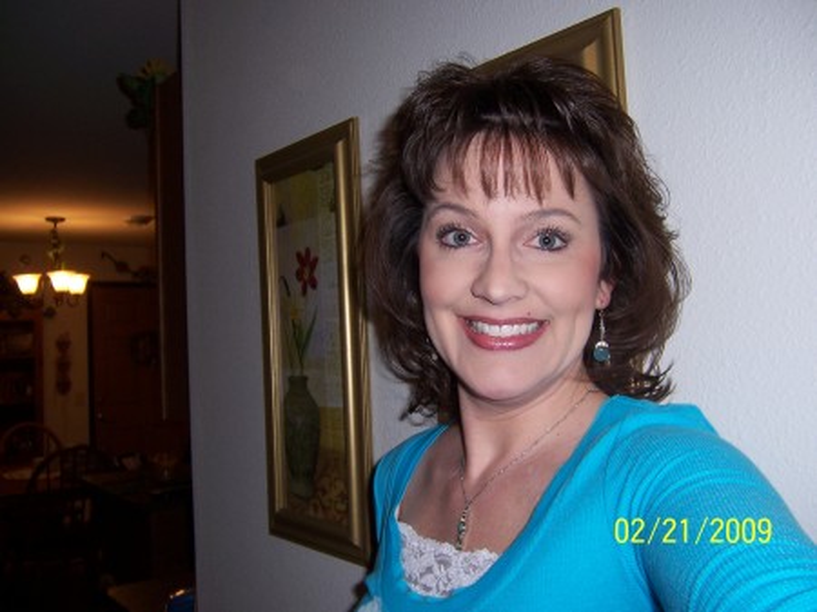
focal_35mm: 33
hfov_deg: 55.4
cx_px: 408
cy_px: 306
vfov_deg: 42.9
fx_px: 778
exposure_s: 1/60
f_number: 2.8
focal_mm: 5.5
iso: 80
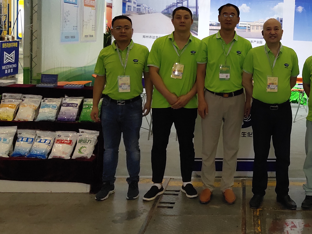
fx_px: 496
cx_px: 287
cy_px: 65
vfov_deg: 26.3
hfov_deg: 33.0
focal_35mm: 55
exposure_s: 1/100
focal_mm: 4.27
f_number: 1.8
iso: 283
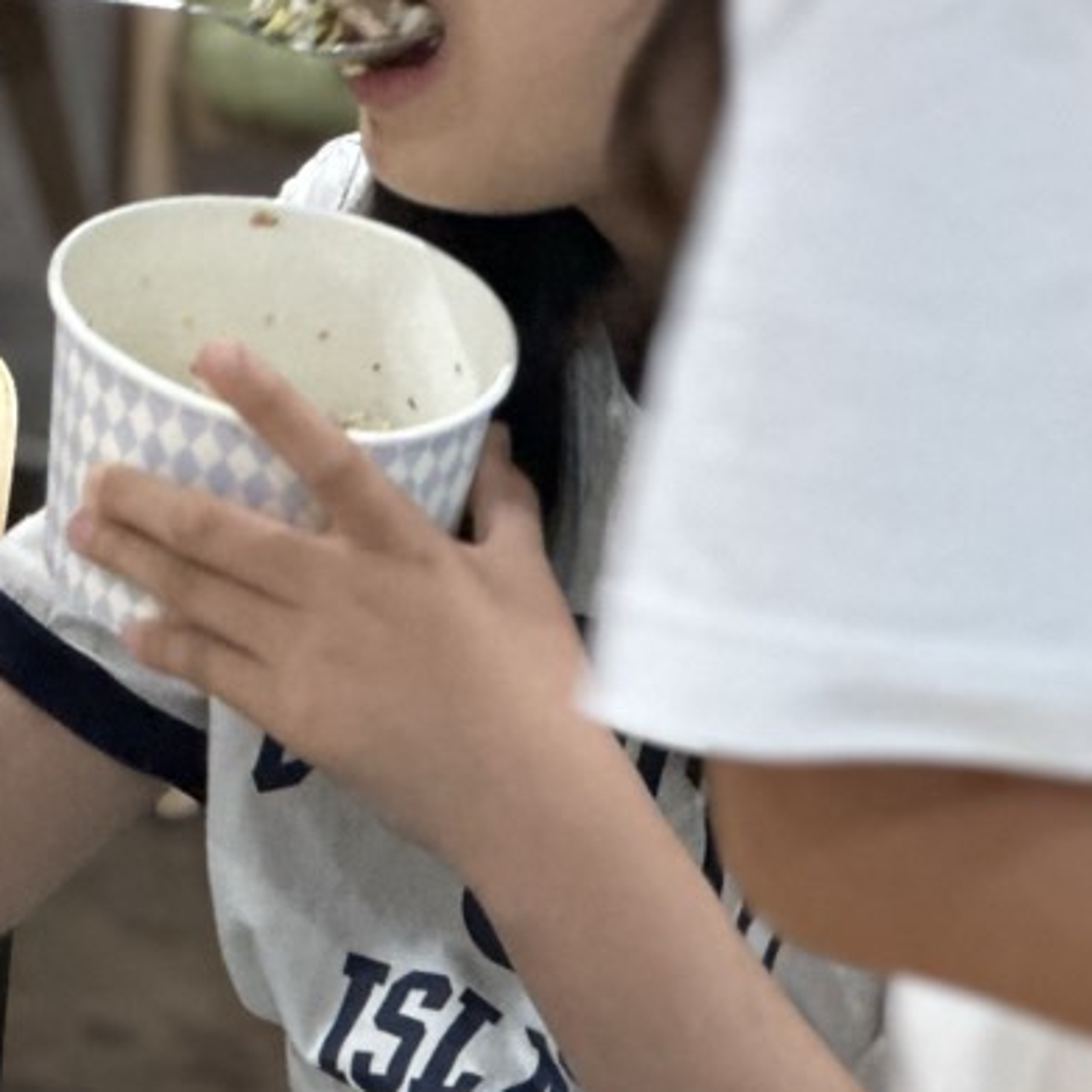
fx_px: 7959
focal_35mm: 223
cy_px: 327
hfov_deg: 7.8
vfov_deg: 7.8
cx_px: -310
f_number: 2.8
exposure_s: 1/30
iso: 400
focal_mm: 9
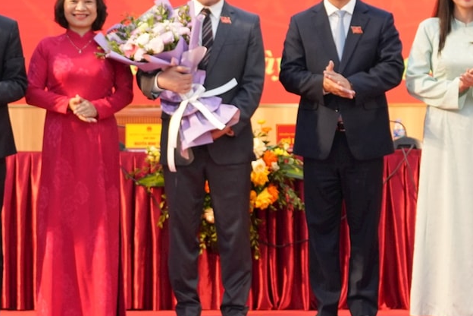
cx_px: 153
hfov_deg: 16.6
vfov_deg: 11.0
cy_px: -8
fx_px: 1616
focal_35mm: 123
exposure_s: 1/100
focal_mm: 27
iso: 640
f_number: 2.8
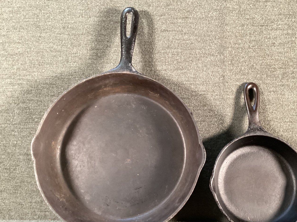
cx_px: 171
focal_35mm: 37
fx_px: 317
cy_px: 126
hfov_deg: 50.0
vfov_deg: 38.6
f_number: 2.4
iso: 320
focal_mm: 3.3
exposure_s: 1/40
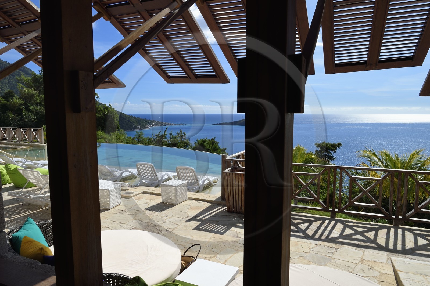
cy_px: 143
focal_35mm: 26
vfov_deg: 49.5
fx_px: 310
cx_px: 215
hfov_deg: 69.4
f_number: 18
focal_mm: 26
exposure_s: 1/250
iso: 200
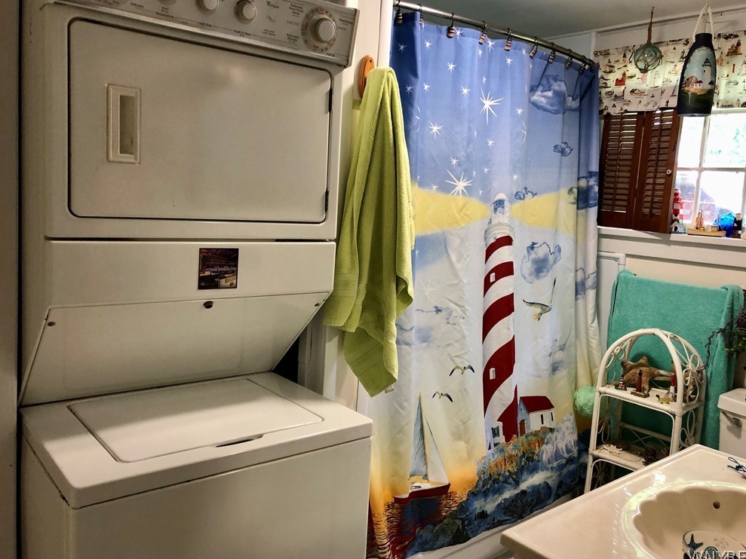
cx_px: 380
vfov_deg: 48.2
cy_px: 280
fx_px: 625
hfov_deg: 61.6
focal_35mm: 29
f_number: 1.8
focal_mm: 4
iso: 40
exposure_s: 1/15
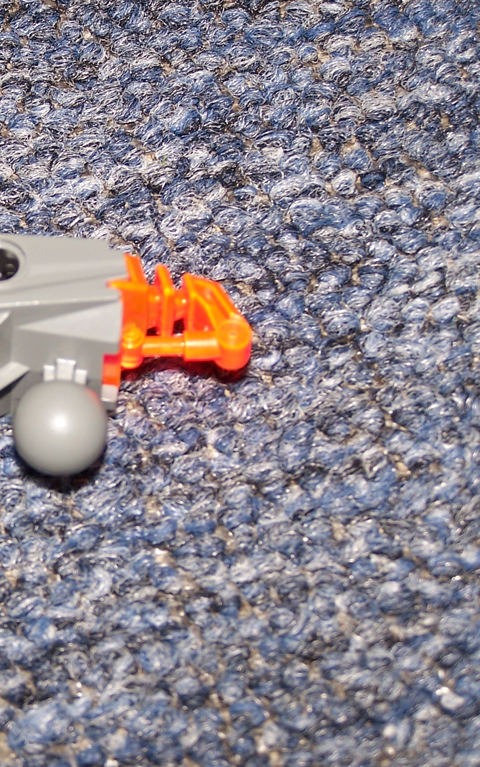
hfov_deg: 9.7
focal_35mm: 134
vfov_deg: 15.6
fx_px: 2804
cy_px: 383
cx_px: 0
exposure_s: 1/90
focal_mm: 15.6
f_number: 3.2
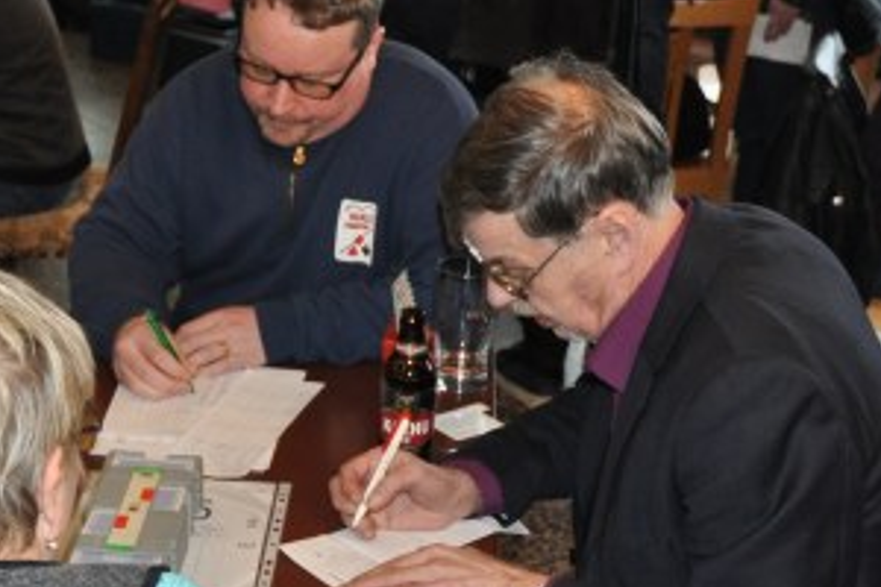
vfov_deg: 18.2
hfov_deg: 26.8
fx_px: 1835
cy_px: 348
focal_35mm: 75
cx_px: 258
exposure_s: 1/60
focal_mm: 25
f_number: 3.8
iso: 800
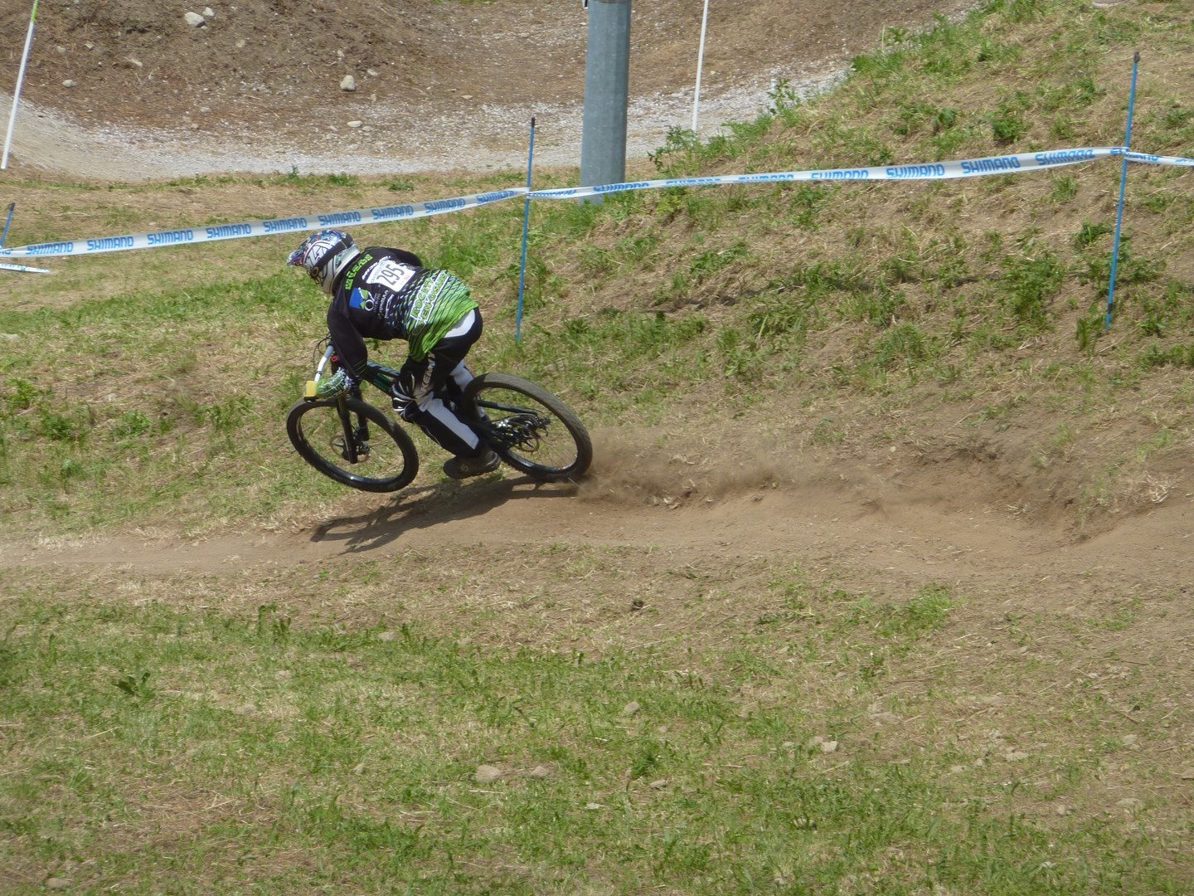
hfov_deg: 8.8
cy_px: 448
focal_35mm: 225
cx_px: 597
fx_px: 7761
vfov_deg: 6.6
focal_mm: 37
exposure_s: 1/640
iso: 80
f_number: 5
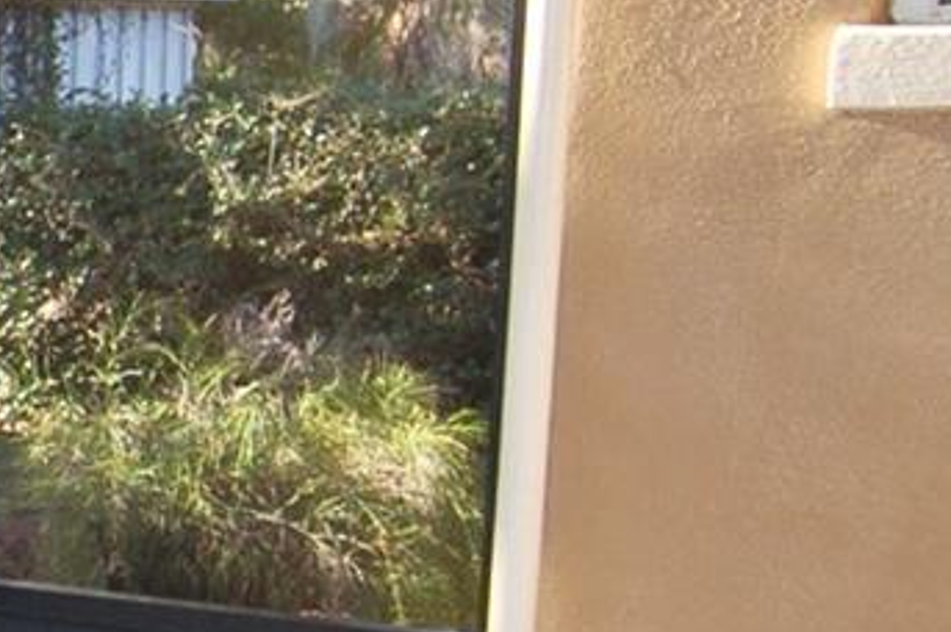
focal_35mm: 84
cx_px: -749
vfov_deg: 16.2
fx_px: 2217
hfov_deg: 18.8
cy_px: 431
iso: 400
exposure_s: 1/100
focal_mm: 12
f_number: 5
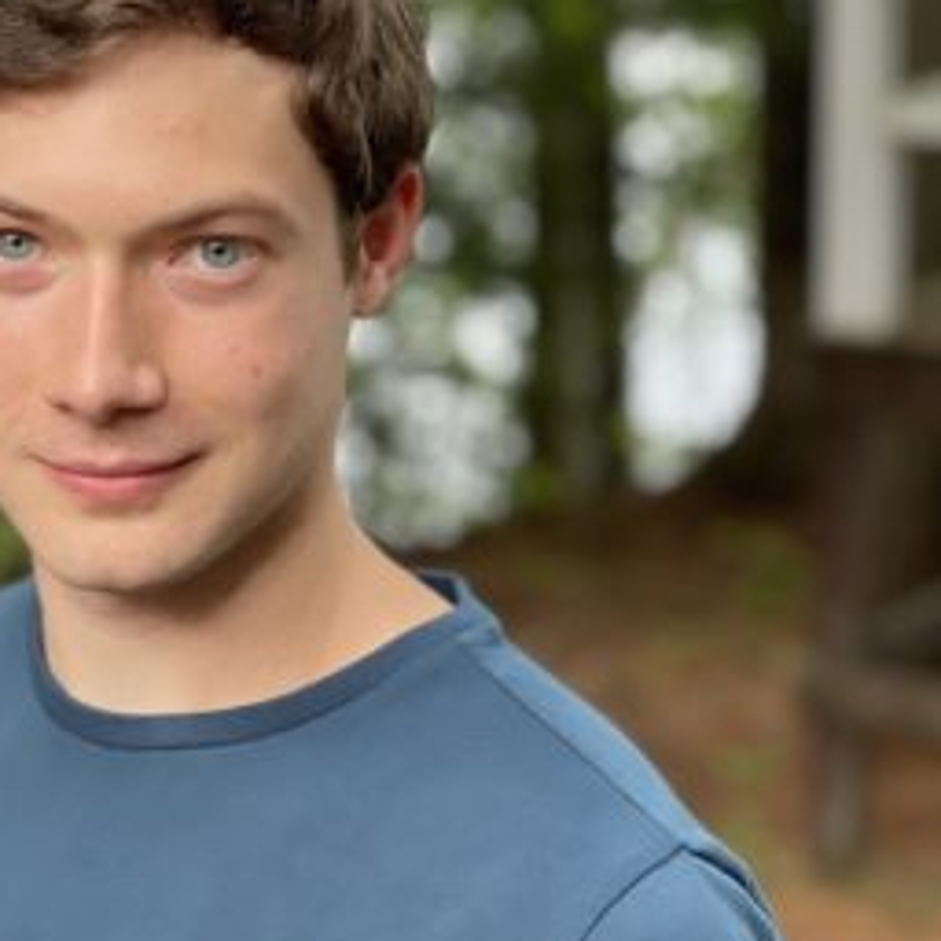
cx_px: 237
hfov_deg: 14.7
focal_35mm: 118
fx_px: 3629
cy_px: 320
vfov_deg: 14.7
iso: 64
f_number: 2.2
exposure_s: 1/121
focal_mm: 7.5
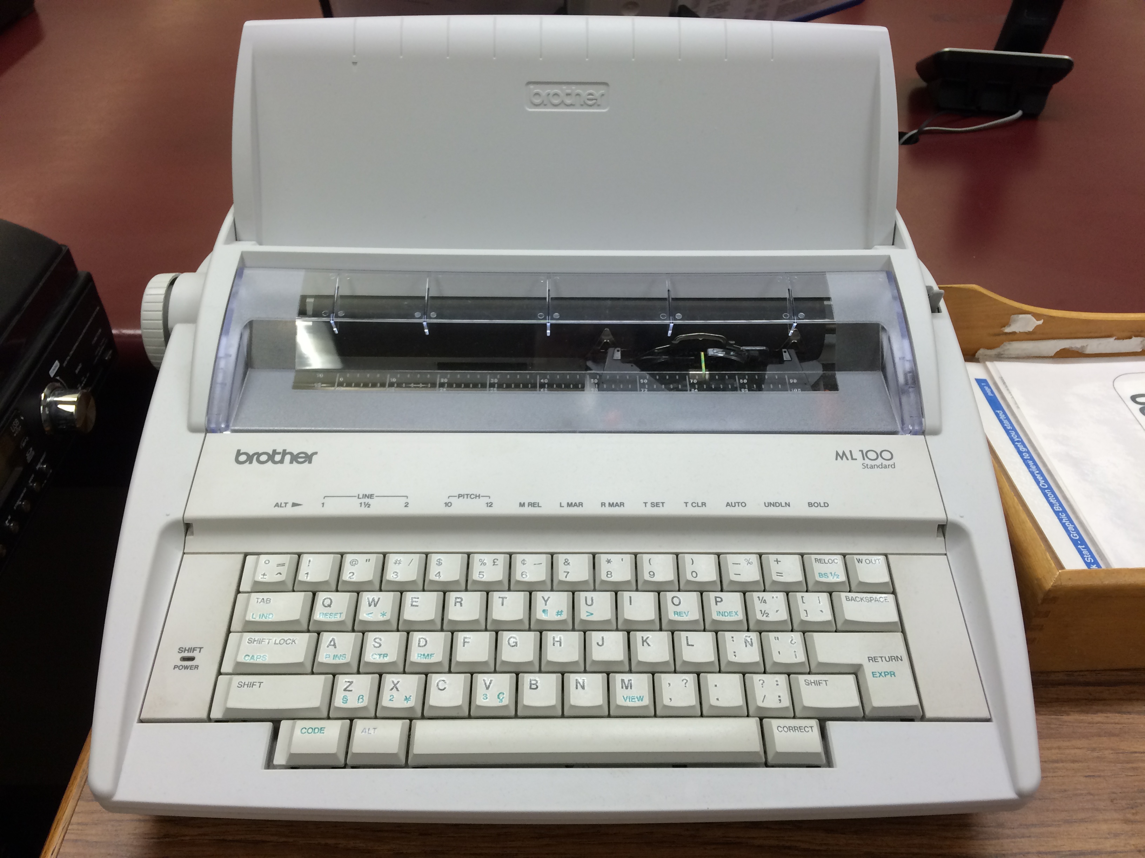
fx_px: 959
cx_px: 572
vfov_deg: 48.2
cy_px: 429
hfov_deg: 61.7
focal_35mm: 29
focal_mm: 4.15
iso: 40
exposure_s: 1/40
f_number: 2.2
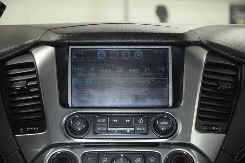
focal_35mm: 105
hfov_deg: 19.5
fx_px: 715
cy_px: 82
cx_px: 122
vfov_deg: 13.0
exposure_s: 1/100
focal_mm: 70
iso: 3200
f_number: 4.5
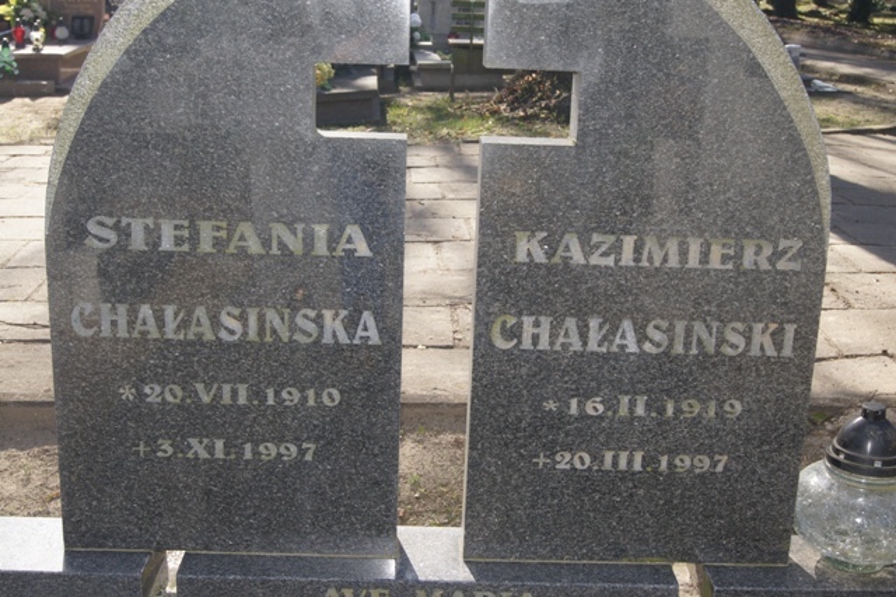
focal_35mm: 42
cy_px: 298
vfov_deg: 31.9
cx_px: 448
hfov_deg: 46.4
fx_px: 1045
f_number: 9
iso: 200
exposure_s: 1/160
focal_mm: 28
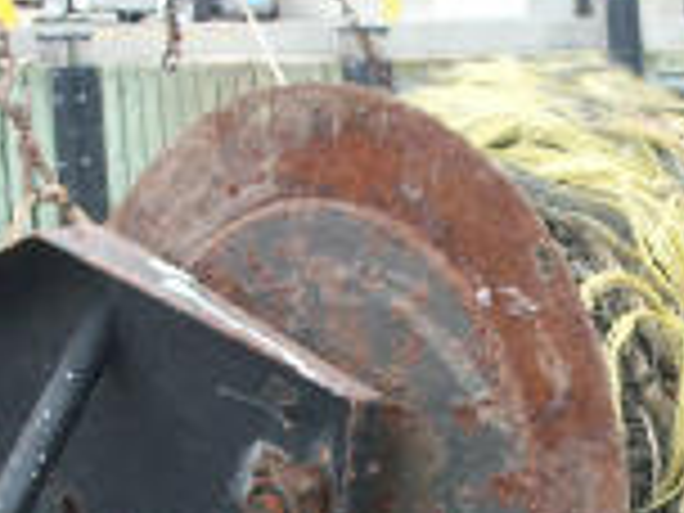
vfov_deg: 9.3
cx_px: 655
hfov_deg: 12.4
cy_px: 616
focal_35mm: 158
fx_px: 3122
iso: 100
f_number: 4
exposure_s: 1/100
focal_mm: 11.62
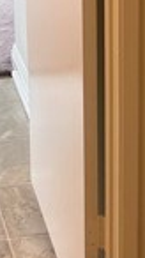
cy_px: -122
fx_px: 849
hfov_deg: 9.5
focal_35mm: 124
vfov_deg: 16.0
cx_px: -58
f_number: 1.5
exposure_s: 1/120
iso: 125
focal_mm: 5.7
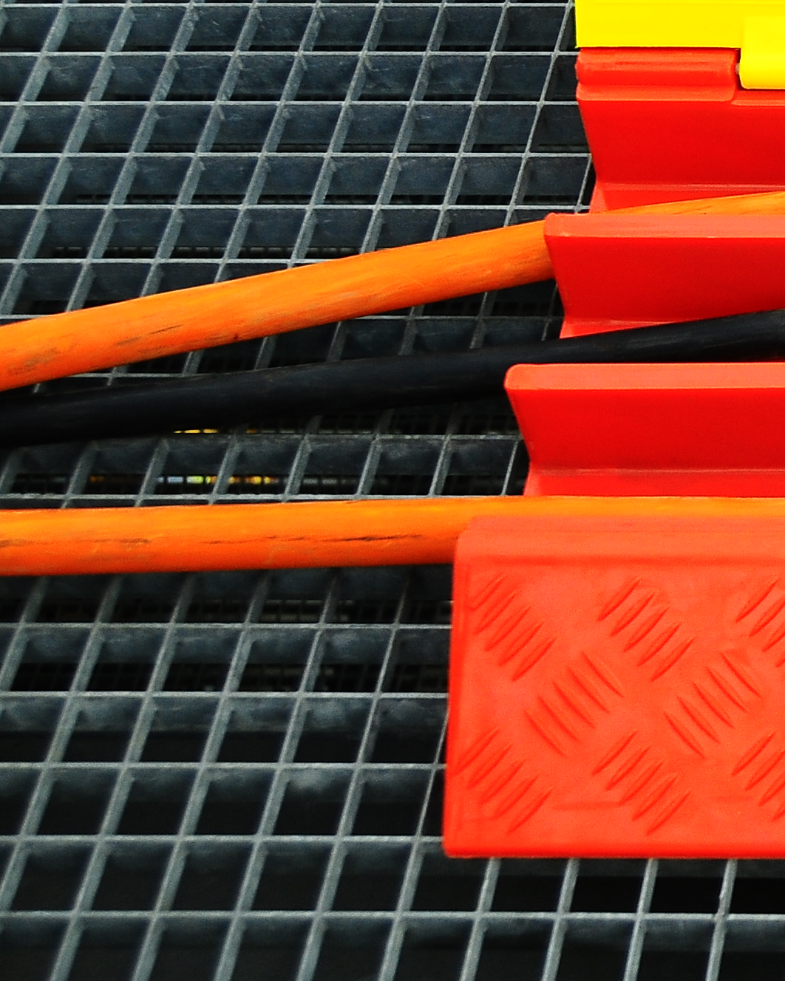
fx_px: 3166
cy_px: 141
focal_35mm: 109
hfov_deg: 12.6
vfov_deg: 17.4
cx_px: 1509
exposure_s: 1/500
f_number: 3.8
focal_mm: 24
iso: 200
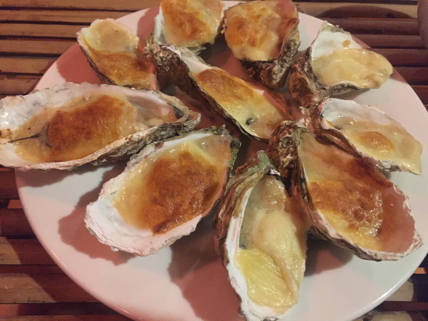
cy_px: 160
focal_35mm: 29
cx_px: 214
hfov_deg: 61.7
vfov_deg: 48.2
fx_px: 359
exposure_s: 1/17
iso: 500
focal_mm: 4.15
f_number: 2.2
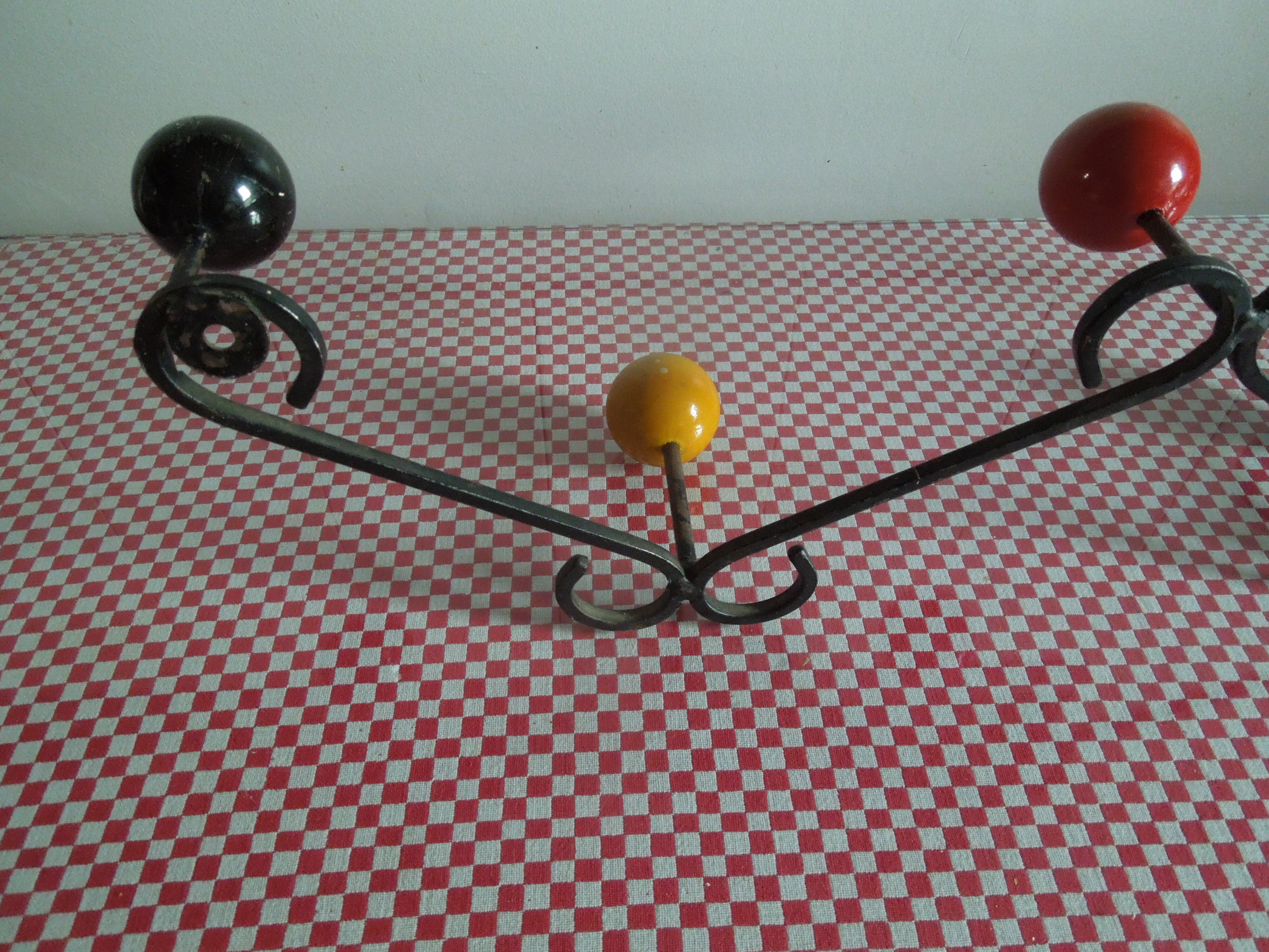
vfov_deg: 54.9
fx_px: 916
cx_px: 634
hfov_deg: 69.4
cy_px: 476
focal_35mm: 25
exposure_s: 1/50
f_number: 3.3
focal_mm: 4.5
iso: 800
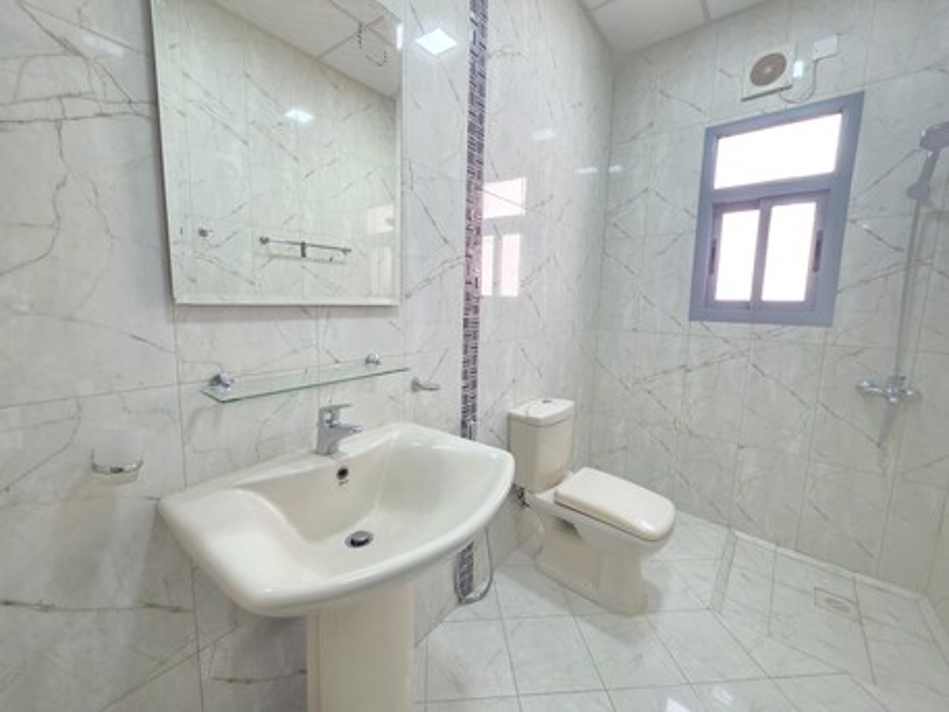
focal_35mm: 13
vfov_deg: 89.9
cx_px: 474
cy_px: 356
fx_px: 356
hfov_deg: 106.2
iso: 250
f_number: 1.9
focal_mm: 2.2
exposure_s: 1/100
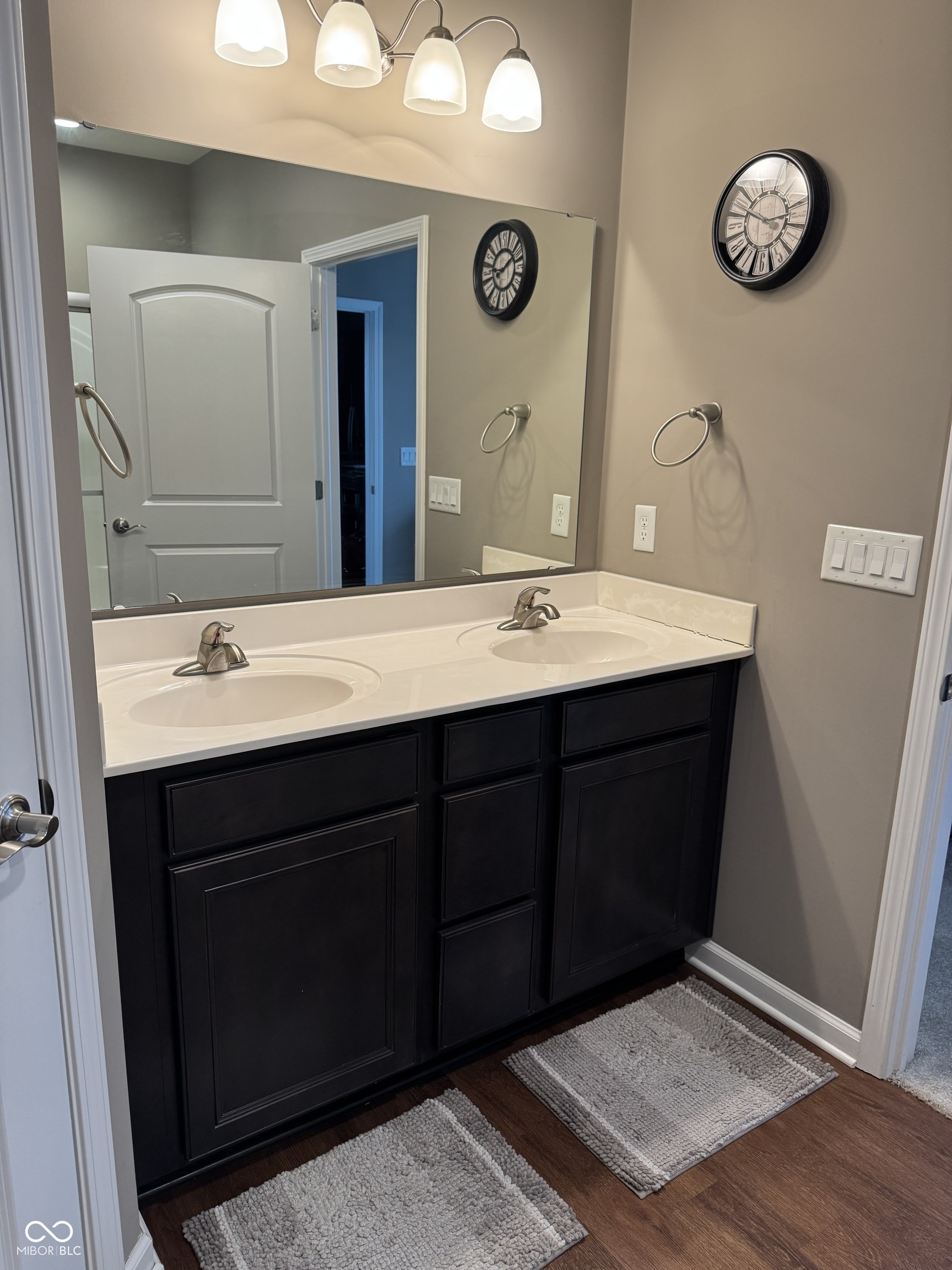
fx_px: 880
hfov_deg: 56.8
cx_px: 476
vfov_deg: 71.6
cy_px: 635
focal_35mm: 24
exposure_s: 1/120
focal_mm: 6.76
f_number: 1.78
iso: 200
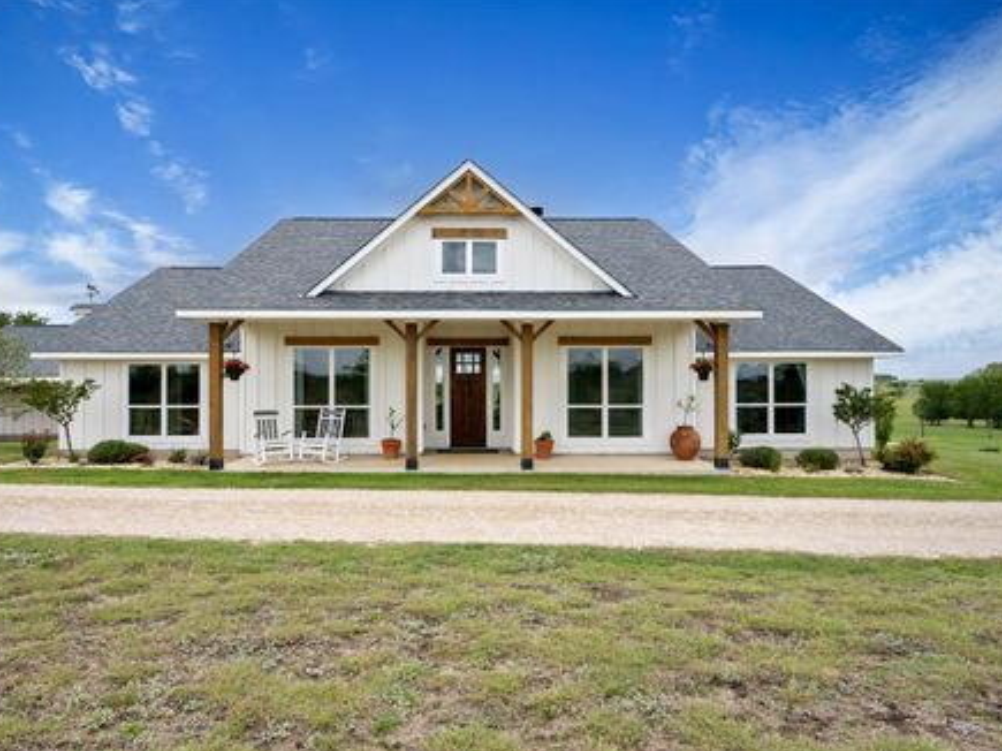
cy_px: 377
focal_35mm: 22
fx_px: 624
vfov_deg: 62.1
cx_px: 468
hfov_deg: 77.5
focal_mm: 19.5
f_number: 8
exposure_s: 1/5000
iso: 800
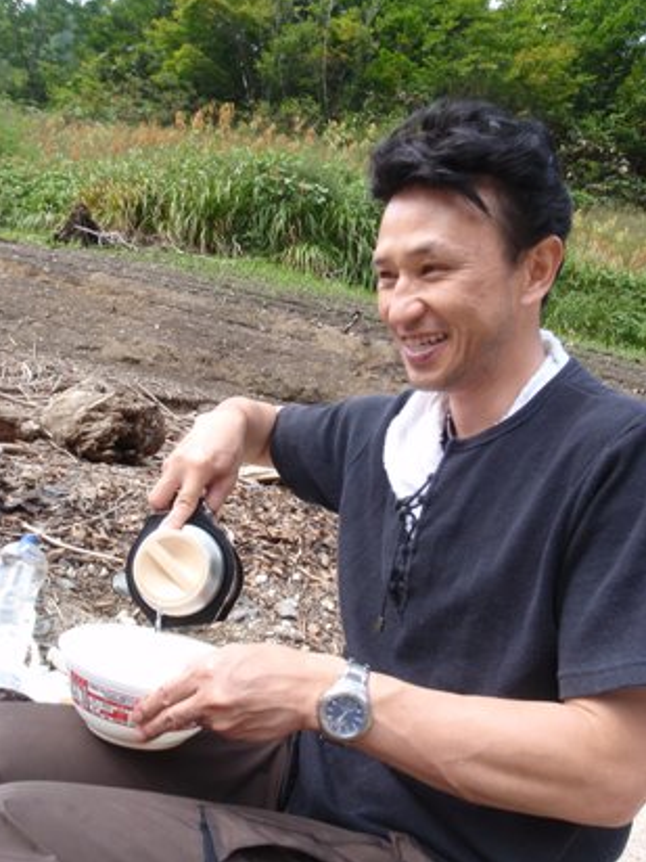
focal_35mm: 29
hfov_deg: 48.2
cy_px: 440
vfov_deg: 61.7
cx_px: 314
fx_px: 722
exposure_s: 1/60
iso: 64
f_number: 5
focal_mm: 5
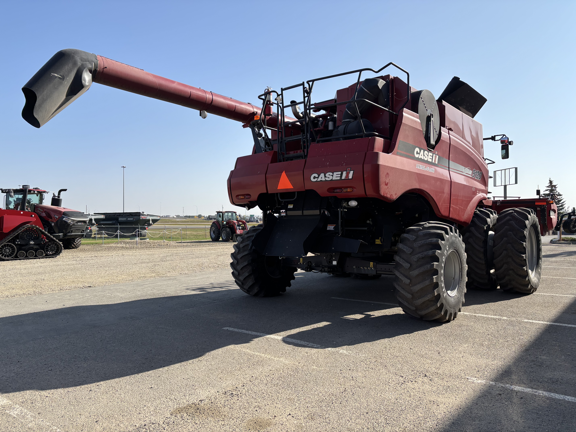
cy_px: 216
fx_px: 433
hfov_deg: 67.3
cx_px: 288
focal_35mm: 26
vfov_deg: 53.1
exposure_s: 1/3205
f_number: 1.6
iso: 50
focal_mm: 5.96
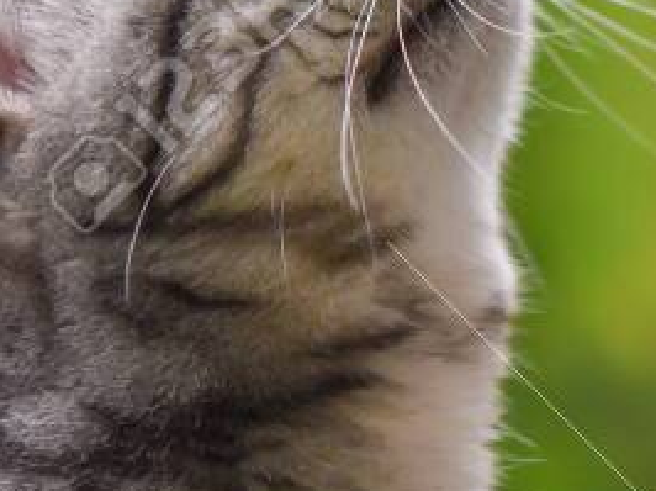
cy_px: -23
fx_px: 5339
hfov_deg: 7.0
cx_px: 651
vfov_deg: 5.2
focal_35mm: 282
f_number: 2.8
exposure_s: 1/4000
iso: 800
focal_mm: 60
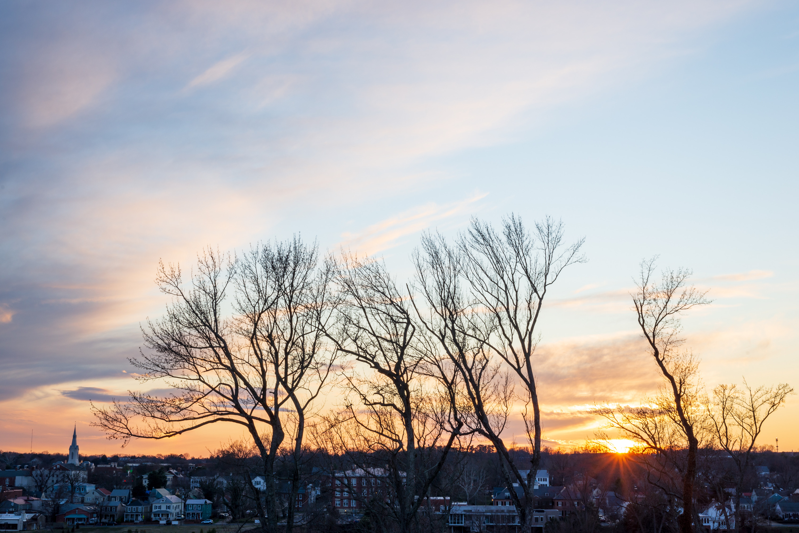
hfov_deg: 39.6
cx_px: 400
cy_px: 266
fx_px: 1110
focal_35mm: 50
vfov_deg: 27.0
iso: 200
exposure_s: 1/40
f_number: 14
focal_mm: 50
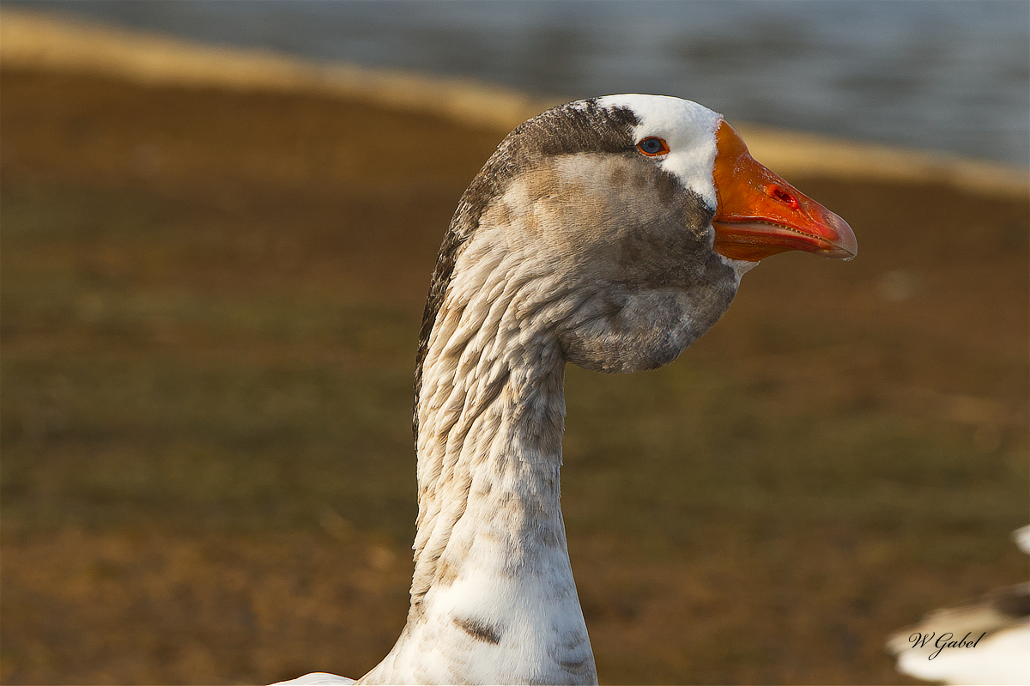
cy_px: 343
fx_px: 21448
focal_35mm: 750
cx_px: 515
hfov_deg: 2.8
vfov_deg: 1.8
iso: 800
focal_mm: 500
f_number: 11
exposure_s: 1/800
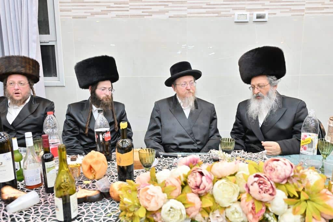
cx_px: 166
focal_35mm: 29
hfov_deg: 63.7
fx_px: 268
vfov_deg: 45.0
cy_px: 111
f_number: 4
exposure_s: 1/125
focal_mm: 29
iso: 1000
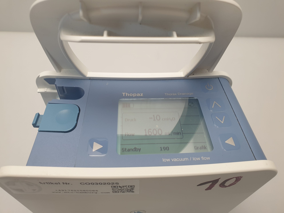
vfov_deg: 53.1
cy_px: 106
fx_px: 213
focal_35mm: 26
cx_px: 142
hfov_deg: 67.3
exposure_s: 1/50
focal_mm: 4.3
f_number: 2.4
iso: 64
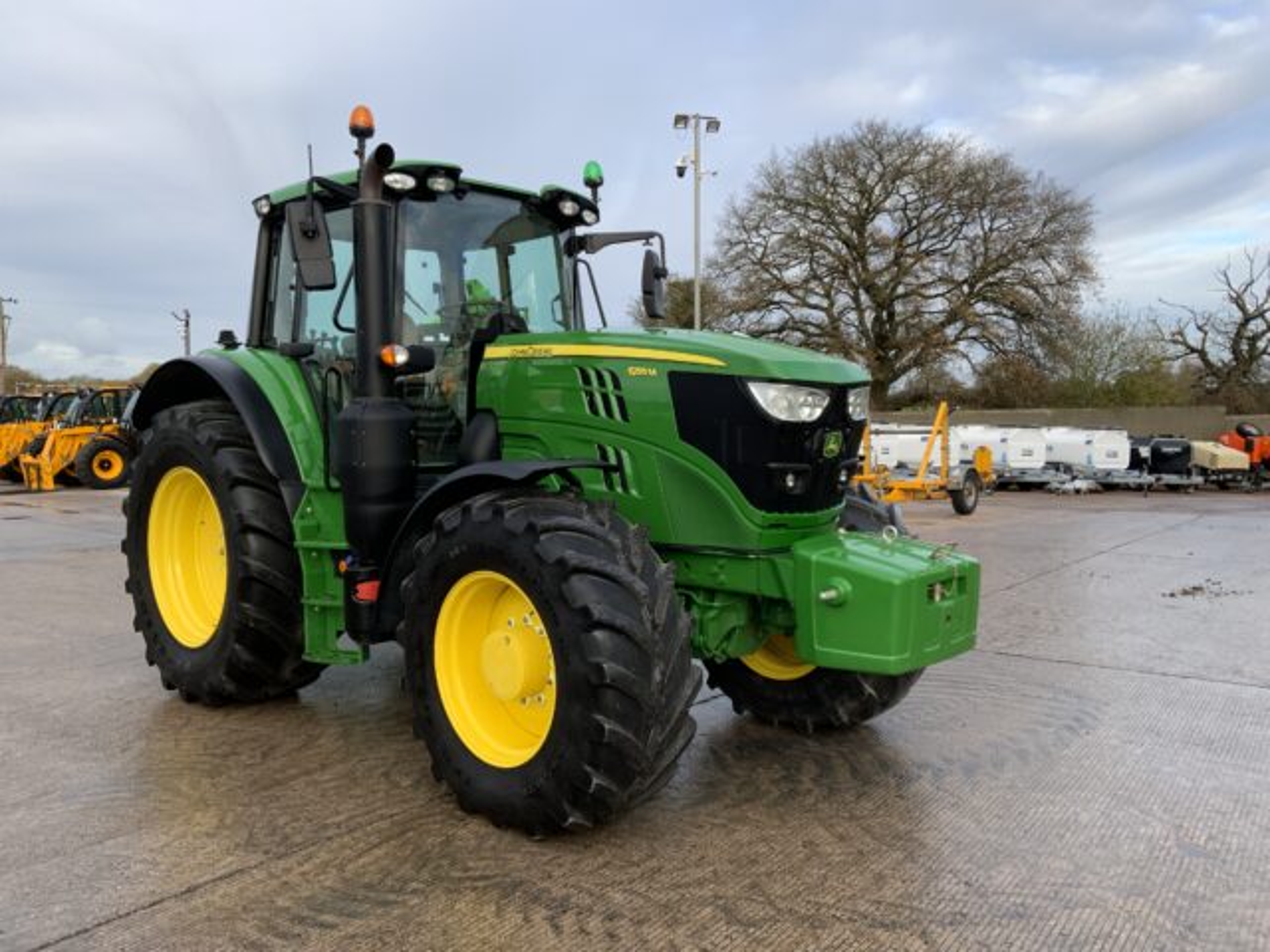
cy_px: 476
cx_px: 635
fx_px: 1064
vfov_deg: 48.2
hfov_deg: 61.7
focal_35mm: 29
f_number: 1.8
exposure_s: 1/312
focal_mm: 3
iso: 16
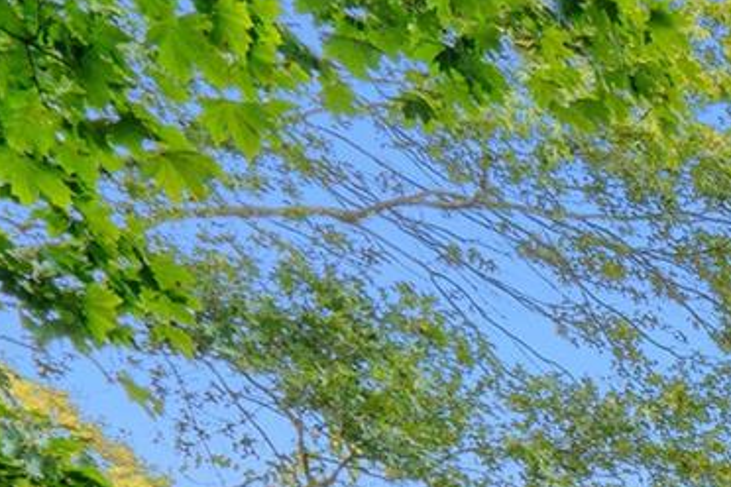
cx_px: 1926
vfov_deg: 12.8
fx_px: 1787
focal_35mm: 88
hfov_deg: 13.4
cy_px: 1071
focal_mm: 16
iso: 200
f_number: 5.6
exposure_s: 1/200
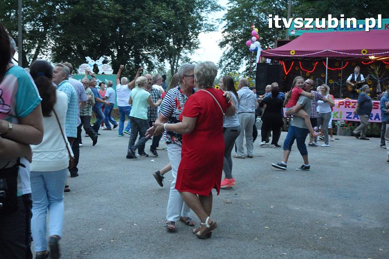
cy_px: 135
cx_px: 195
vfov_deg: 29.5
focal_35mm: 46
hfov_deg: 43.2
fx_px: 491
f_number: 4.5
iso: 2500
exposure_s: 1/80
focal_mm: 29
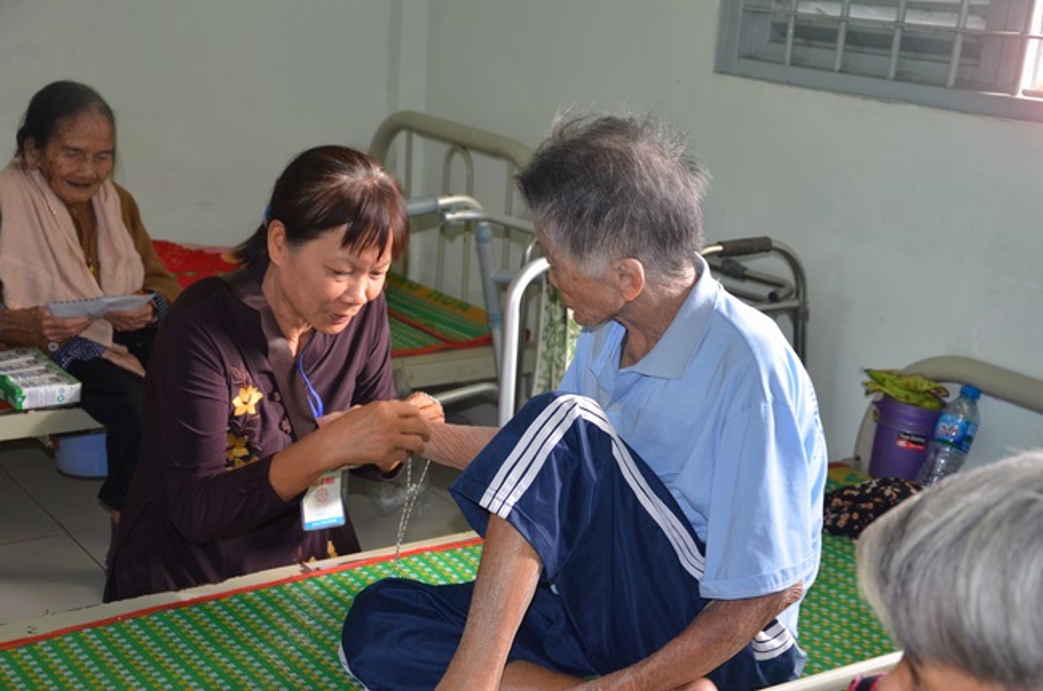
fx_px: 1518
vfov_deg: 25.7
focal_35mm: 52
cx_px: 522
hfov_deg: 37.9
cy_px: 346
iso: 640
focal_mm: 35
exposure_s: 1/60
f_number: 4.5
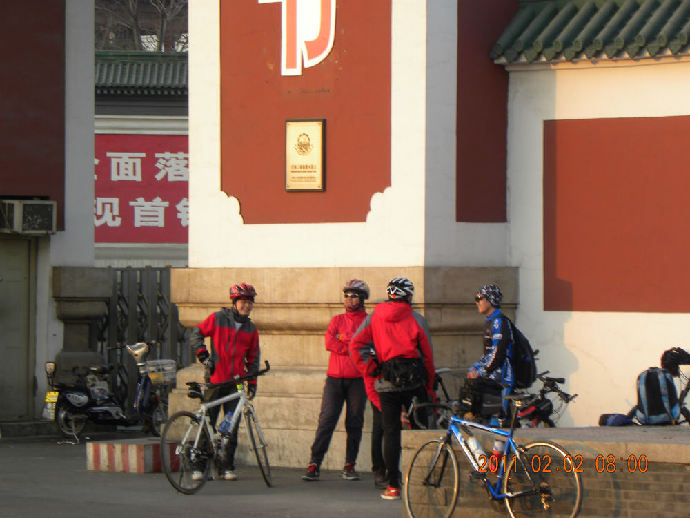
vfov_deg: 8.1
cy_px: 259
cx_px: 345
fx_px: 3668
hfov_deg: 10.7
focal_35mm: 184
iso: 64
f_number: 5
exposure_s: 1/40
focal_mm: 32.7
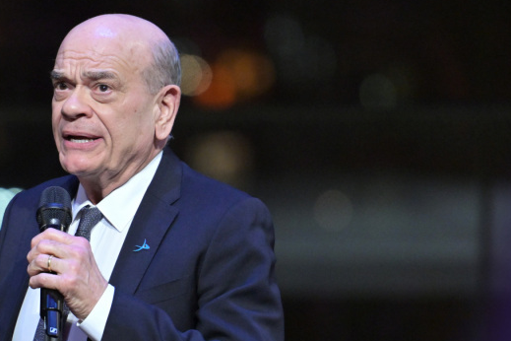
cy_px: 248
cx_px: 143
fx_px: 6557
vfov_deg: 3.0
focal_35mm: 462
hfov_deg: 4.5
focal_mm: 200
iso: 4000
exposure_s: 1/400
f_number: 2.8
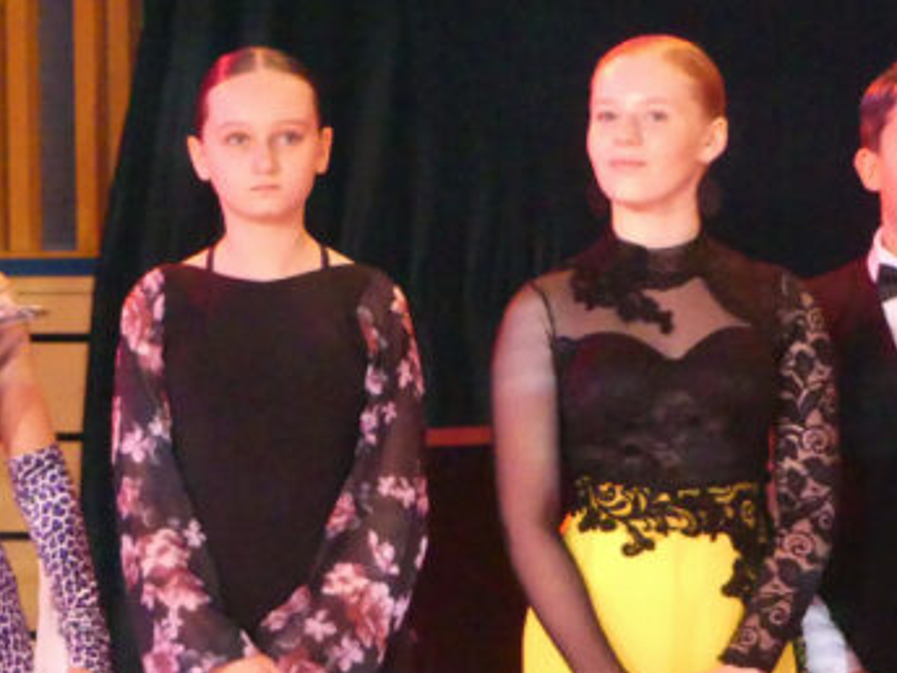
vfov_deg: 2.5
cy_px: 359
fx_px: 15470
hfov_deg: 3.3
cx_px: 540
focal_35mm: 597
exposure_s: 1/100
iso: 2000
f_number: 2.8
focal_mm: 49.2
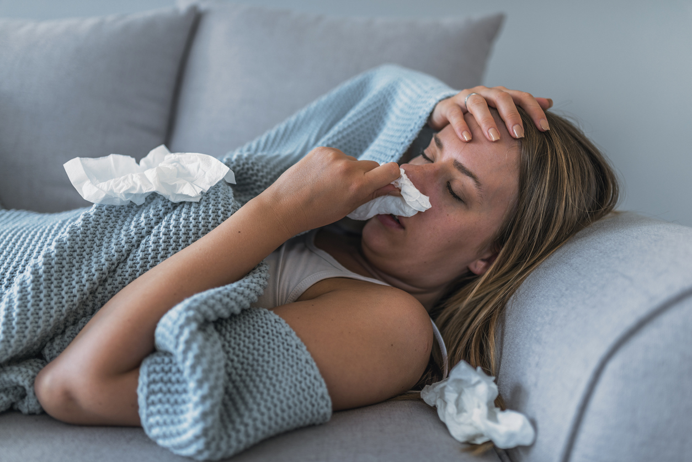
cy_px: 231
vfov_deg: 37.9
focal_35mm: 35
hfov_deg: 54.4
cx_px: 346
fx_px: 673
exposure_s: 1/200
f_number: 1.8
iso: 100
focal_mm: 35
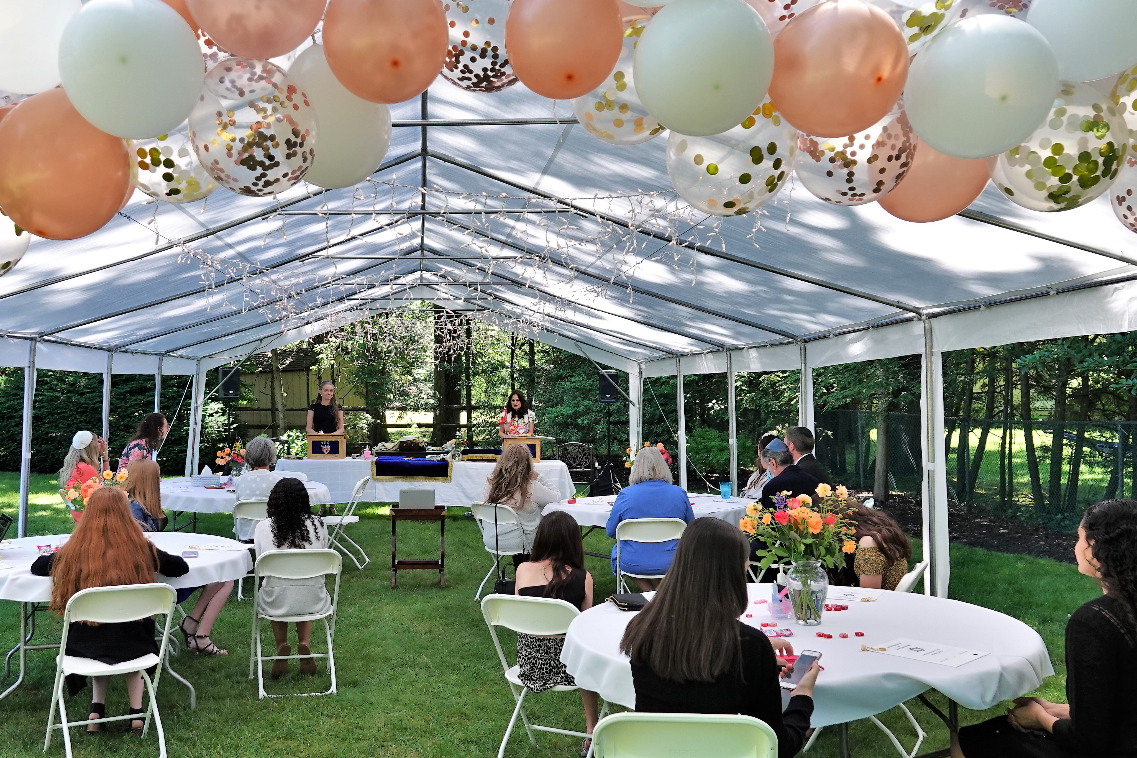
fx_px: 1011
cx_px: 452
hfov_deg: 58.2
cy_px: 428
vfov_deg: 41.0
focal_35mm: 32
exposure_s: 1/125
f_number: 2.5
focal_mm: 8.87
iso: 100
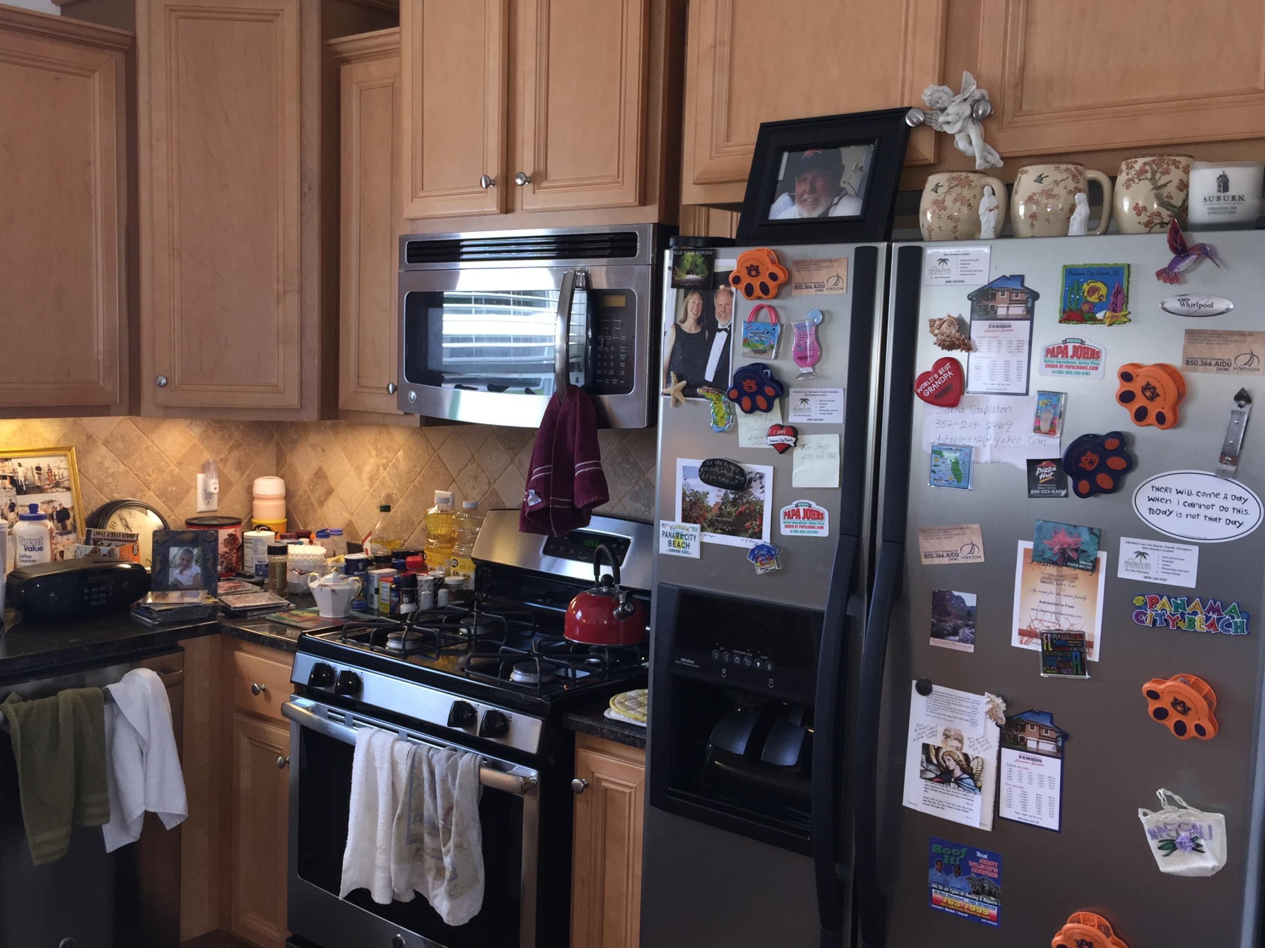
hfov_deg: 52.5
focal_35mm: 35
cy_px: 479
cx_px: 568
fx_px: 1279
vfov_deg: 40.7
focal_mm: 4.15
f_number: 2.2
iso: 40
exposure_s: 1/30
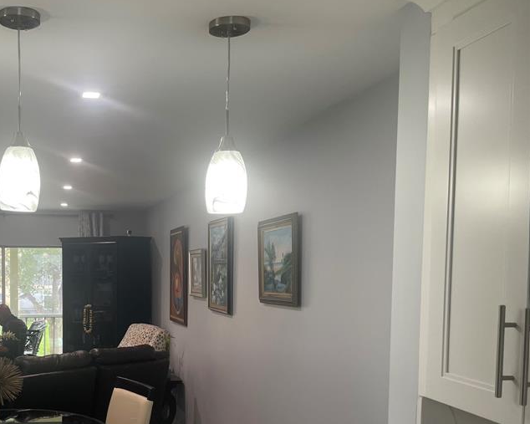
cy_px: 298
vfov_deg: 35.9
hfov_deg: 42.7
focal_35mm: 41
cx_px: 104
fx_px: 643
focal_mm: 4.2
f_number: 1.6
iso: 125
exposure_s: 1/120
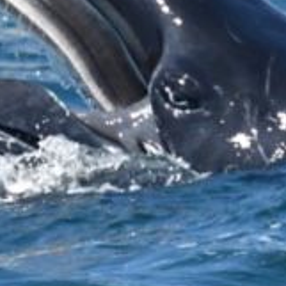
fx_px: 23724
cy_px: 19
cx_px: 156
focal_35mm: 2538
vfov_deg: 0.7
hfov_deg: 0.7
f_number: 6.3
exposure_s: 1/8000
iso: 1800
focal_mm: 600
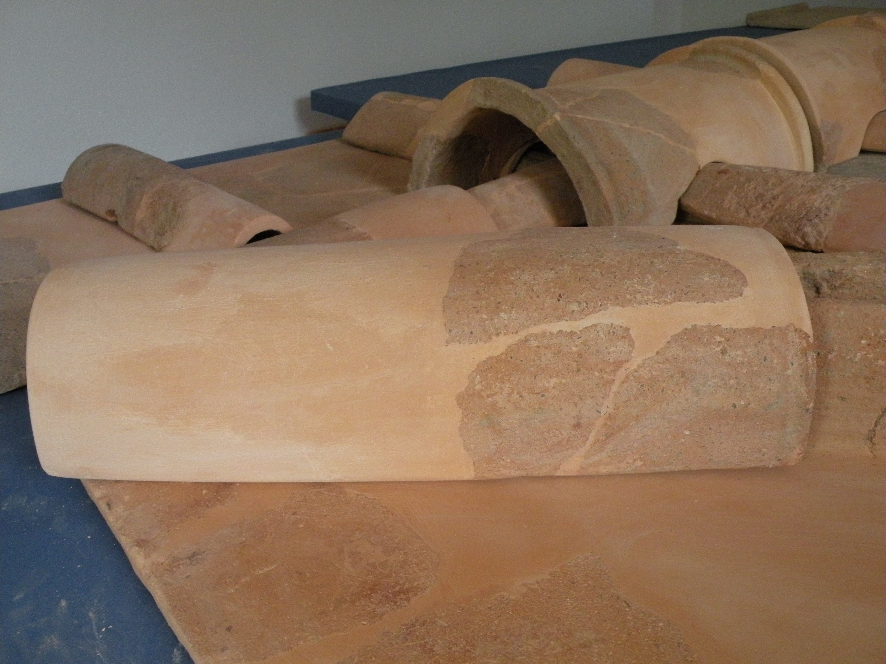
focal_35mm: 33
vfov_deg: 42.9
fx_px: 845
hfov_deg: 55.4
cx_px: 443
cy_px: 332
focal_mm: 5.8
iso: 400
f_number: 3.2
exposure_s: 1/58.8
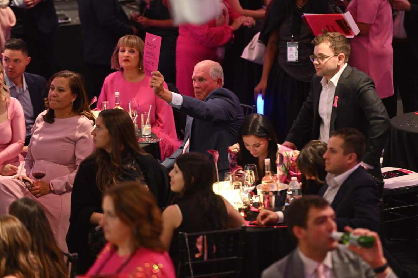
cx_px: 209
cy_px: 139
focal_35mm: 200
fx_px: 2322
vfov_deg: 6.9
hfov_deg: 10.3
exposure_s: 1/30
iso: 2500
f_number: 3.2
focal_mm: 200
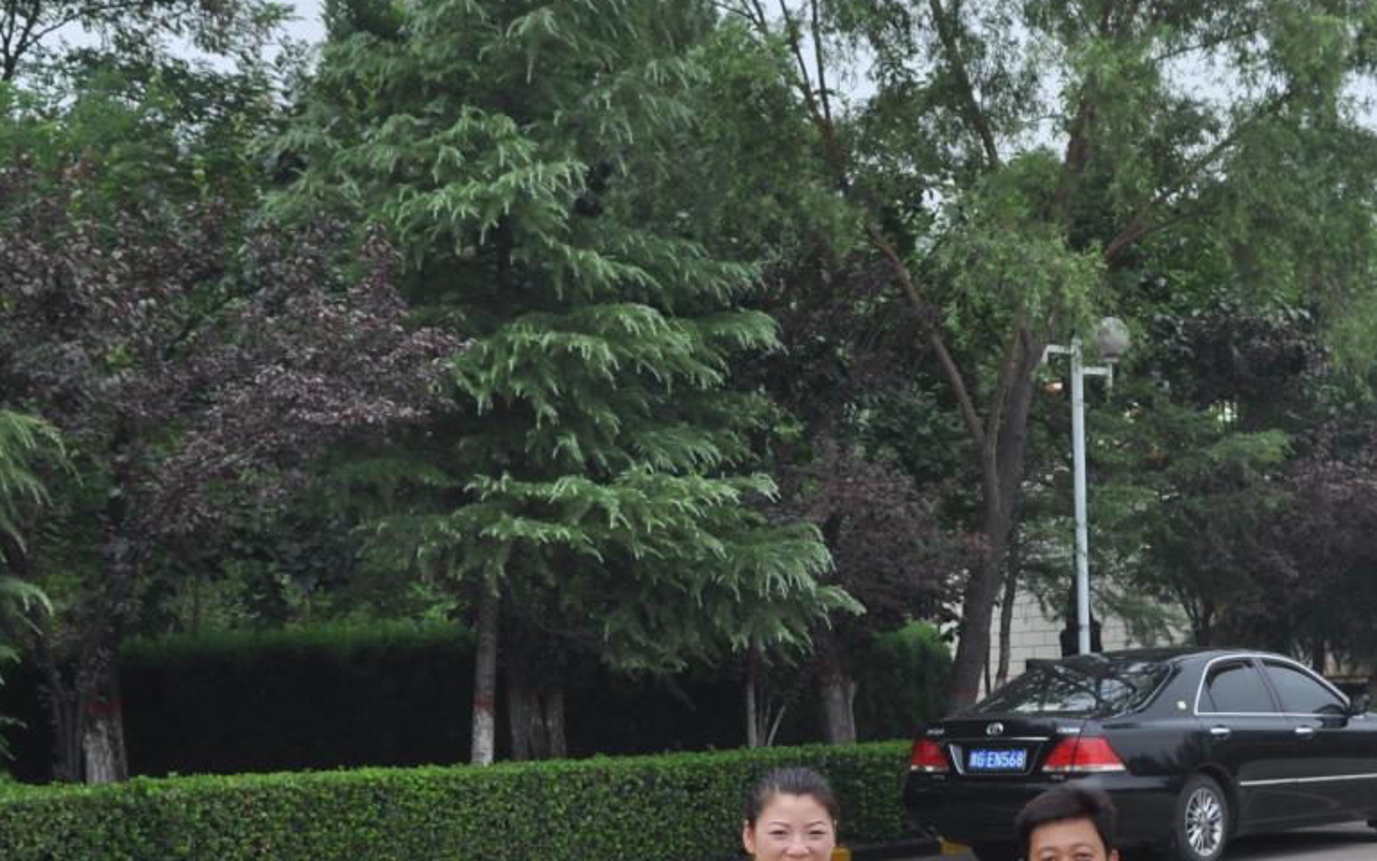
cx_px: 911
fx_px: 2742
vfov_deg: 17.4
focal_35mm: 73
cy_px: 867
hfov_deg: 28.0
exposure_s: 1/200
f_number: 8
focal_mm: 23
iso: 200
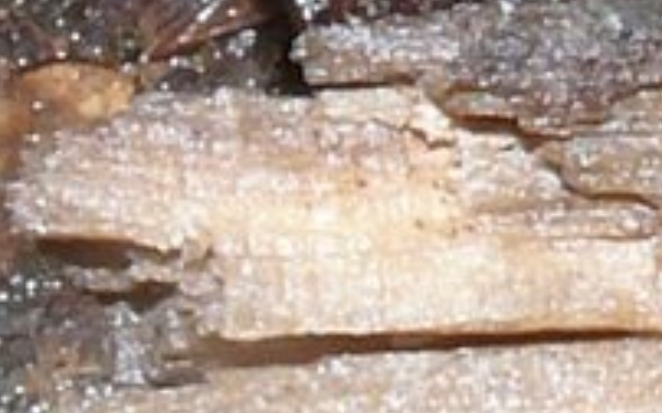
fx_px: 2723
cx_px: 813
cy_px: -292
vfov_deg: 8.4
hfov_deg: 13.5
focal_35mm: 151
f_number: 11
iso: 100
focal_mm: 9.5
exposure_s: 1
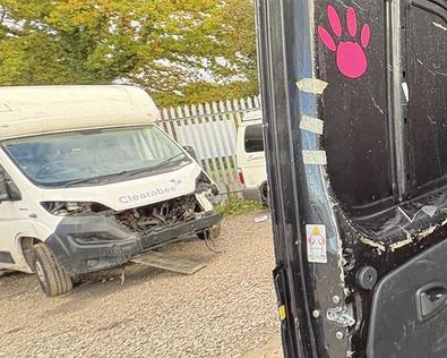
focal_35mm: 31
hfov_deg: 43.4
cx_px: 499
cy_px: 163
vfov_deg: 47.1
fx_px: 410
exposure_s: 1/99
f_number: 2.2
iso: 200
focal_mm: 2.22
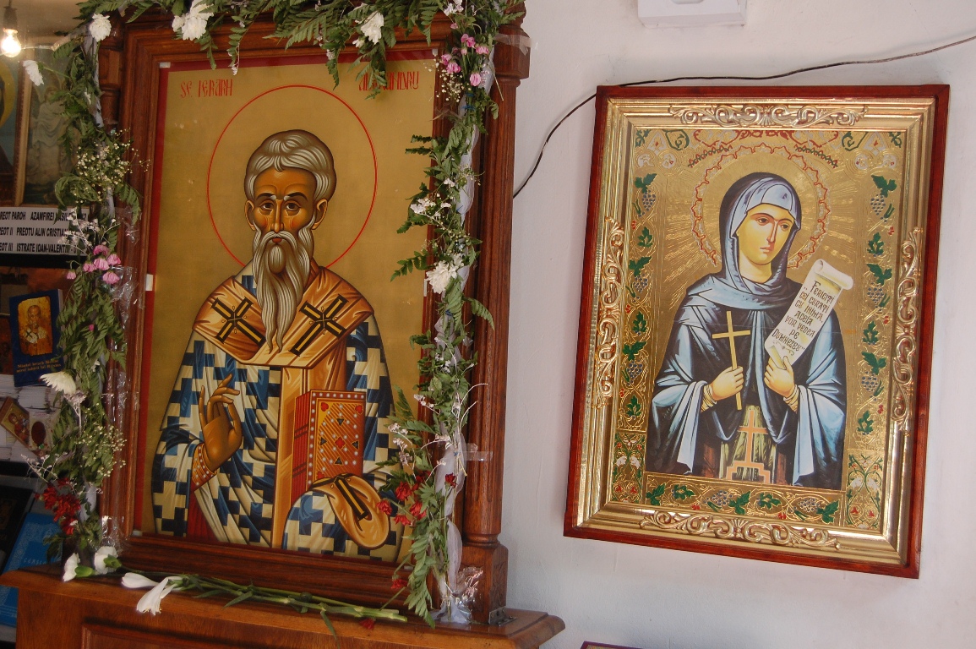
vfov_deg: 28.9
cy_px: 324
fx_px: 1260
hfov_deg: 42.4
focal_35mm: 46
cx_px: 488
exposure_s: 1/60
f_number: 4.5
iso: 450
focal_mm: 31
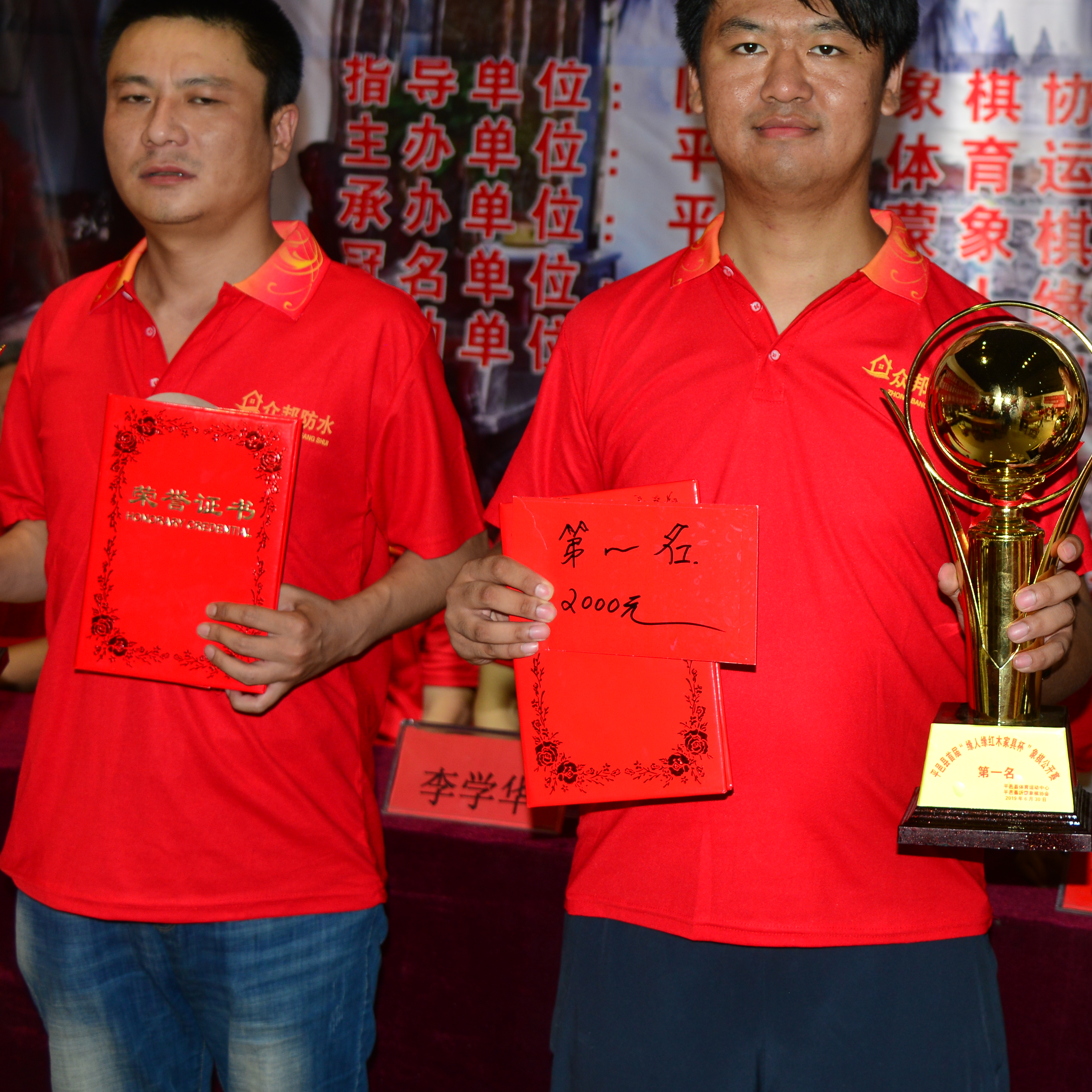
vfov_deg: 27.5
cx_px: 831
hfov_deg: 27.3
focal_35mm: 62
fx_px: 2213
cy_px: 329
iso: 320
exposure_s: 1/60
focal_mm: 34
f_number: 4
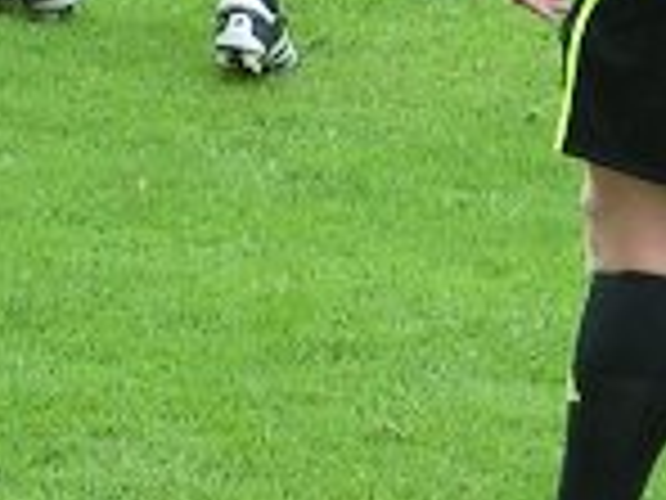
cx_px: 387
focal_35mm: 888
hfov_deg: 2.2
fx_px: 17085
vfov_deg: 1.7
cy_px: -374
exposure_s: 1/160
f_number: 4.5
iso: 50
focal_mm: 25.1
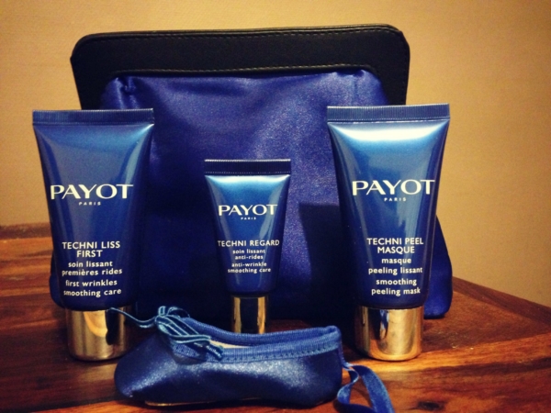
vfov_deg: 42.9
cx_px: 276
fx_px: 525
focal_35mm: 33
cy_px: 206
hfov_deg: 55.4
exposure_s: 1/15
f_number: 2.4
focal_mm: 4.13
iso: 800
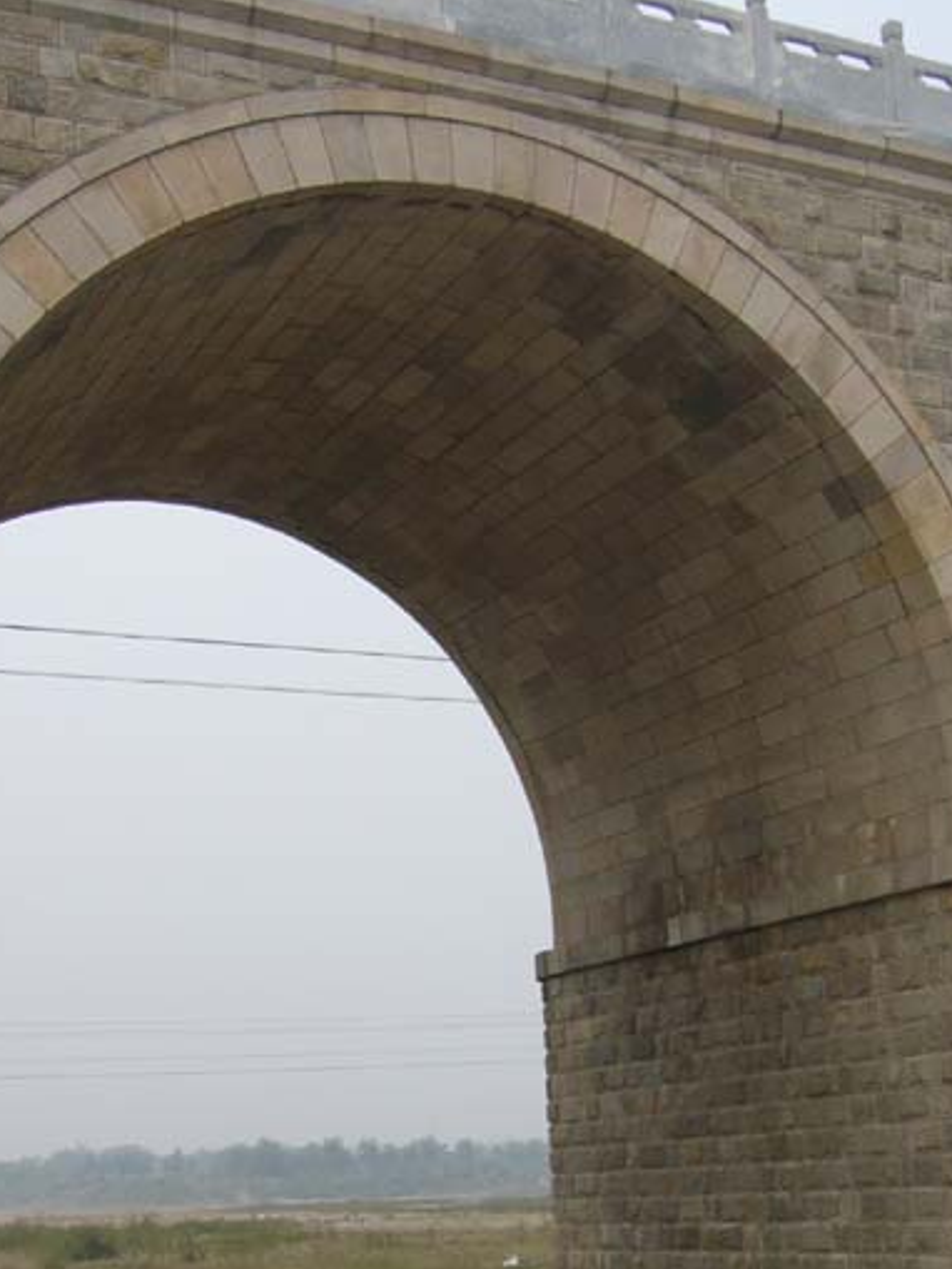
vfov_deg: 34.5
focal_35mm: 55
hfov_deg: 26.6
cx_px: 493
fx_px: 2016
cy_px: 875
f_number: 8
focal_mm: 5.8
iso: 50
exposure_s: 1/100
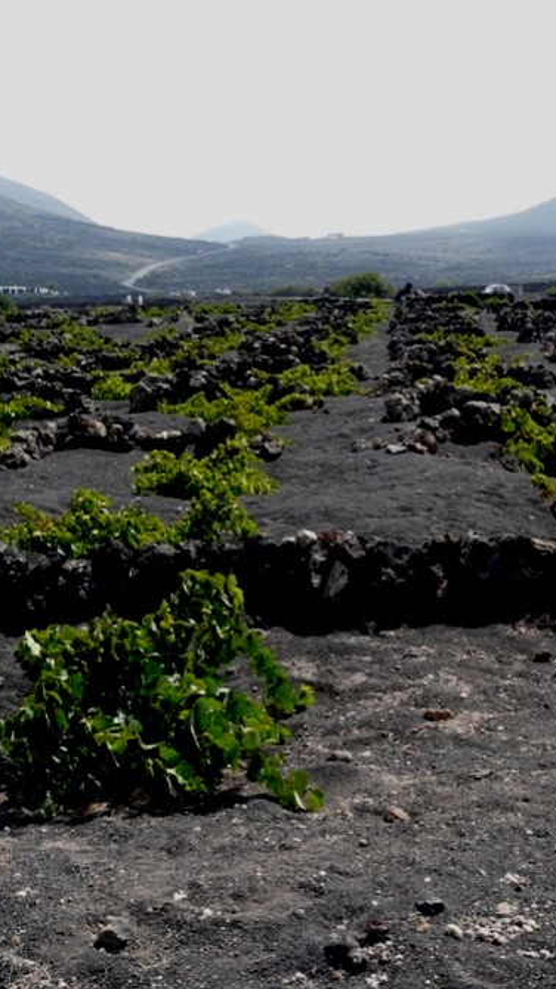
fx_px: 1364
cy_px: 490
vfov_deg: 39.9
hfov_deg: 23.0
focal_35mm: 52
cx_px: 316
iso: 100
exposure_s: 1/250
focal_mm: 7.7
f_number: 5.6
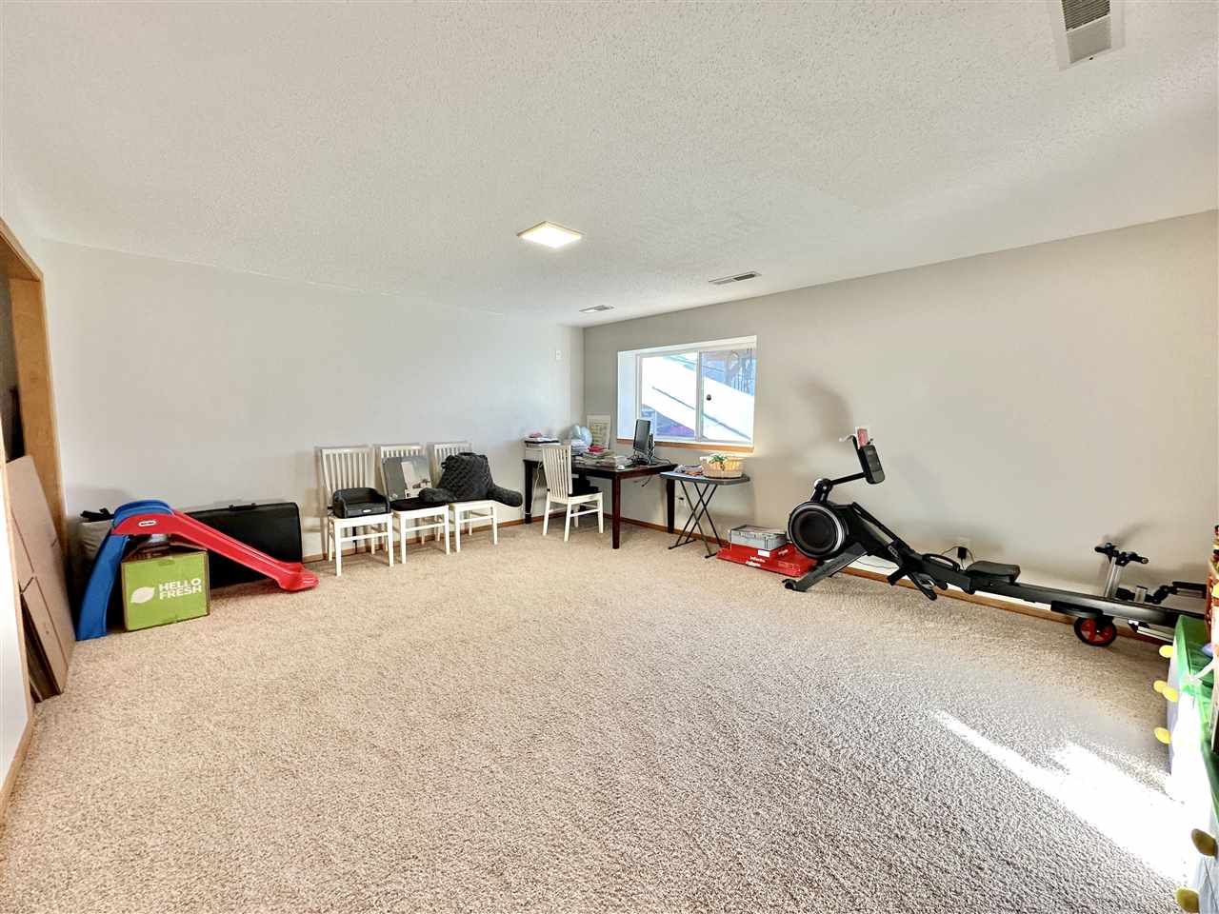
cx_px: 610
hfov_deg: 102.1
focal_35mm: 14
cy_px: 457
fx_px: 493
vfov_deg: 85.7
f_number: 2.2
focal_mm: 2.22
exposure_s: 1/120
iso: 160
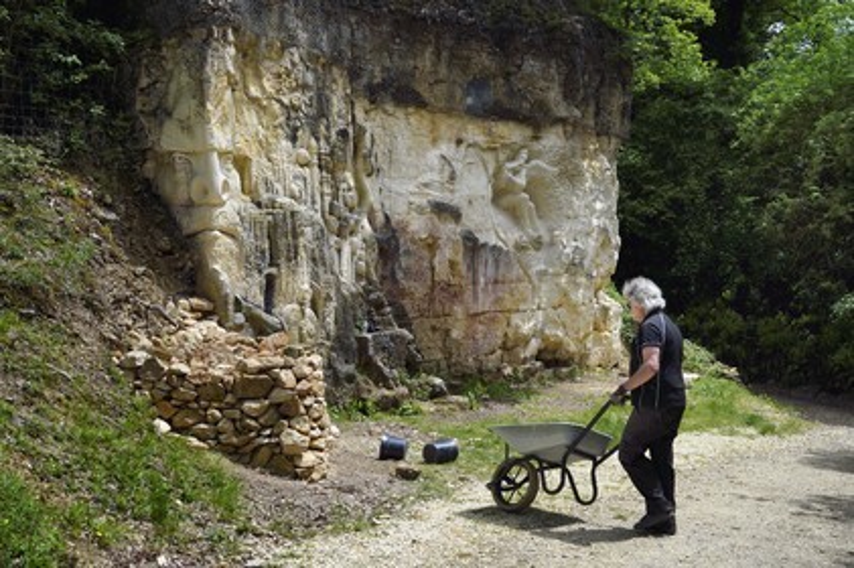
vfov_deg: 29.2
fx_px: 1090
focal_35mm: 46
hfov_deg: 42.8
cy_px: 284
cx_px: 427
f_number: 9
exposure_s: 1/250
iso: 200
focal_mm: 46
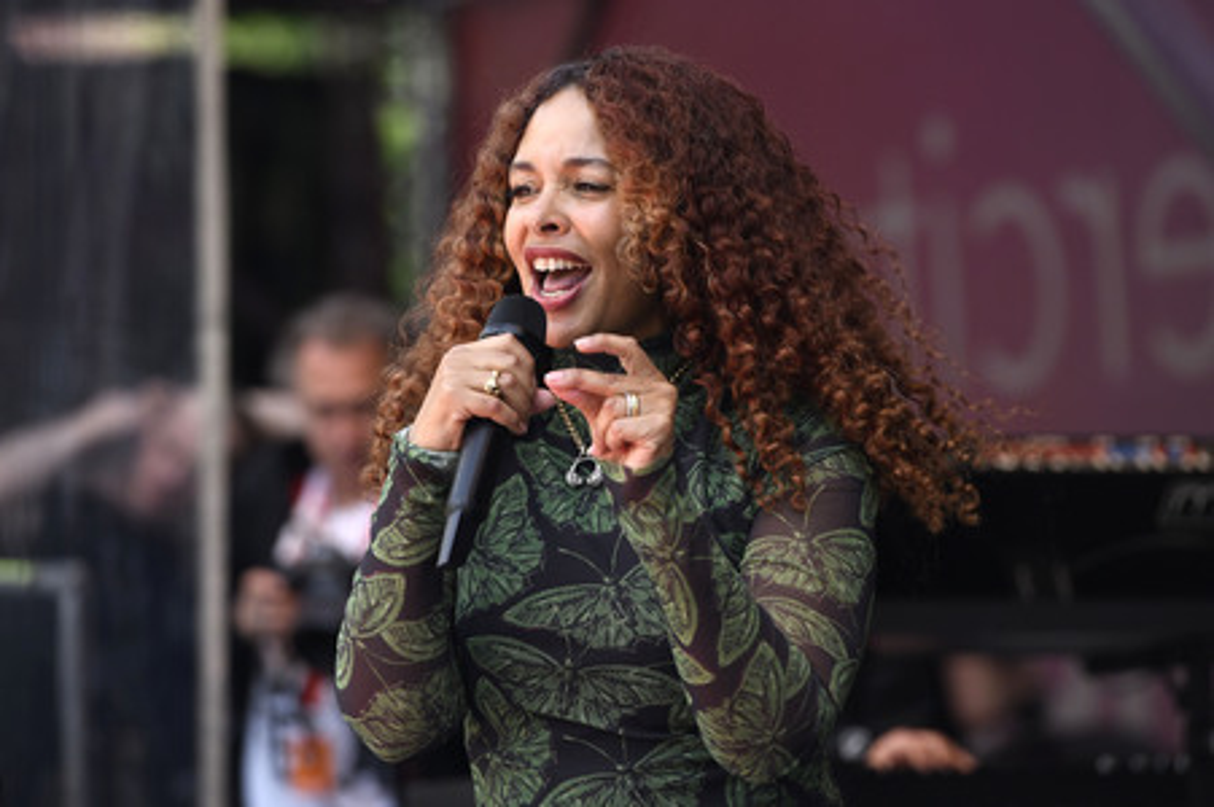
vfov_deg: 7.2
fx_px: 6402
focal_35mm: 190
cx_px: 607
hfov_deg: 10.8
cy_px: 404
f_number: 4.5
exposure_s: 1/1250
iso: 640
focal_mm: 190
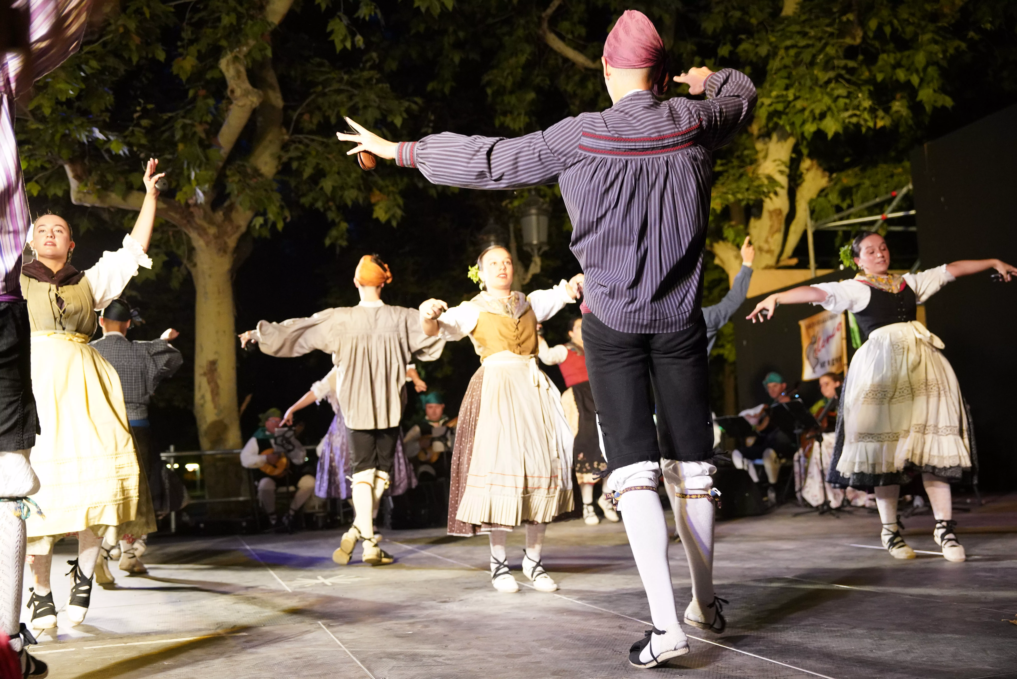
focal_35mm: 37
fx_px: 1045
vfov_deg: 36.0
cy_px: 340
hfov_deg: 51.9
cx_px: 508
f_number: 2.8
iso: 5000
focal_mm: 37
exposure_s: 1/250
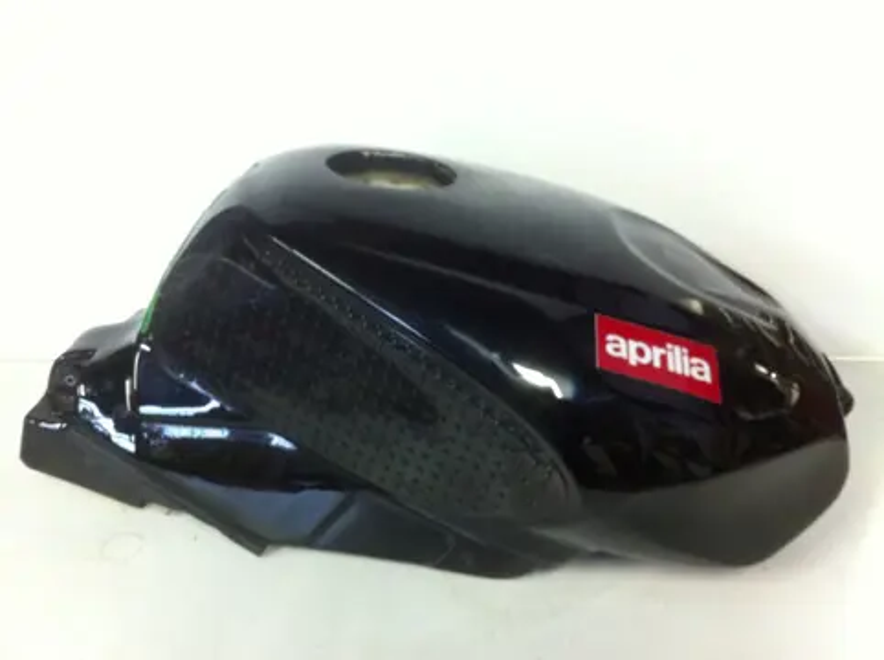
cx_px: 442
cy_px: 330
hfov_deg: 52.7
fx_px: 892
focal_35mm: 35
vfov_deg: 40.6
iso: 400
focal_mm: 3.85
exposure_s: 1/15
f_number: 2.8
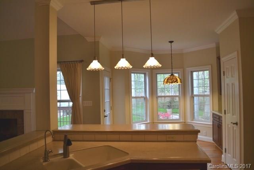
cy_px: 85
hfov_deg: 67.4
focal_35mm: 27
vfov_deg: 48.0
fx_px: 191
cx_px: 127
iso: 400
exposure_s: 1/60
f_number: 4
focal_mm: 18
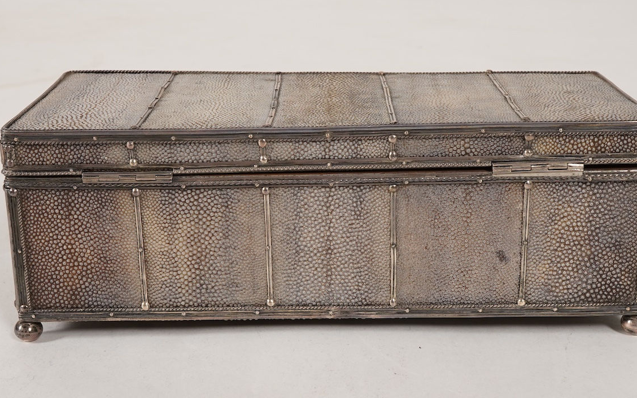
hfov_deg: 32.0
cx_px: 329
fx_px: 1111
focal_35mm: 64
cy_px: 211
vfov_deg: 20.3
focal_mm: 30
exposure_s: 1/125
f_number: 22
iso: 400
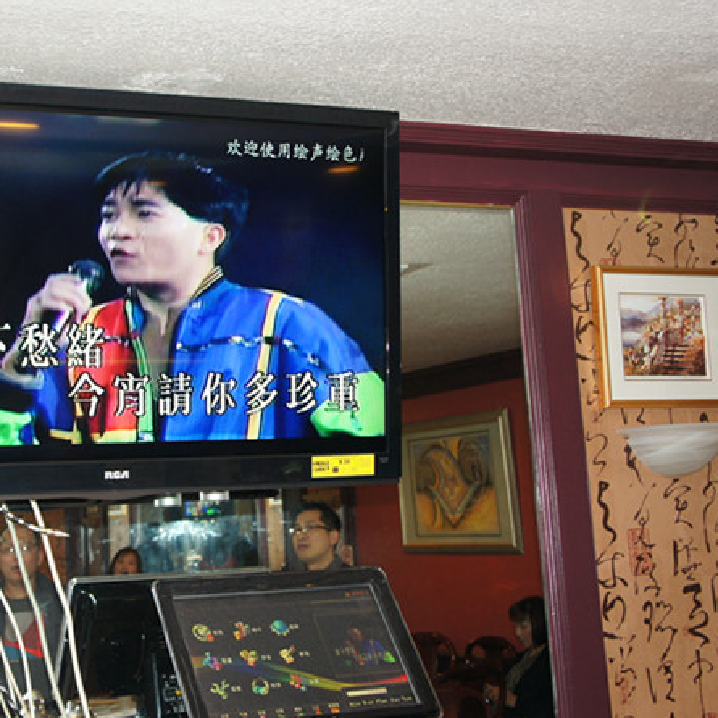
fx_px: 1308
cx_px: 134
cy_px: 376
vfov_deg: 30.7
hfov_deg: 29.9
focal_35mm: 56
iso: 200
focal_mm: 25
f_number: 4
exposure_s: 1/60
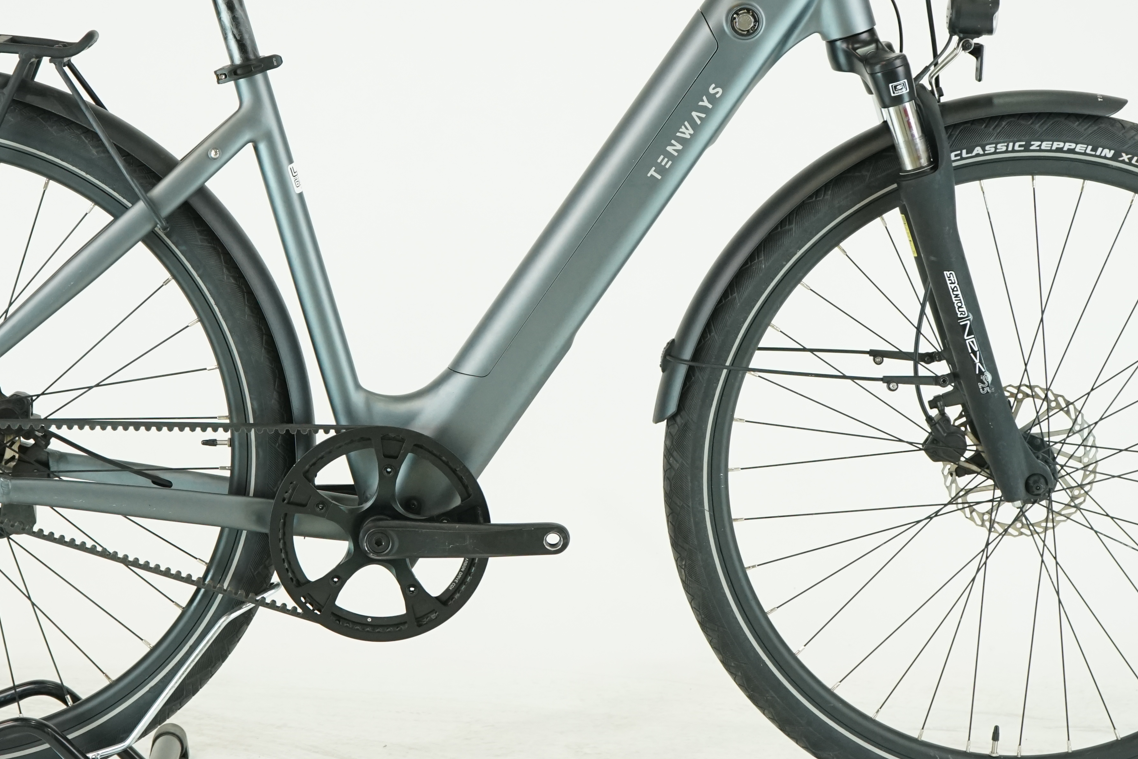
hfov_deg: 22.4
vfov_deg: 15.0
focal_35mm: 91
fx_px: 2877
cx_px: 492
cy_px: 242
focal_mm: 54
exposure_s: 1/200
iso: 1600
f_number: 5.6
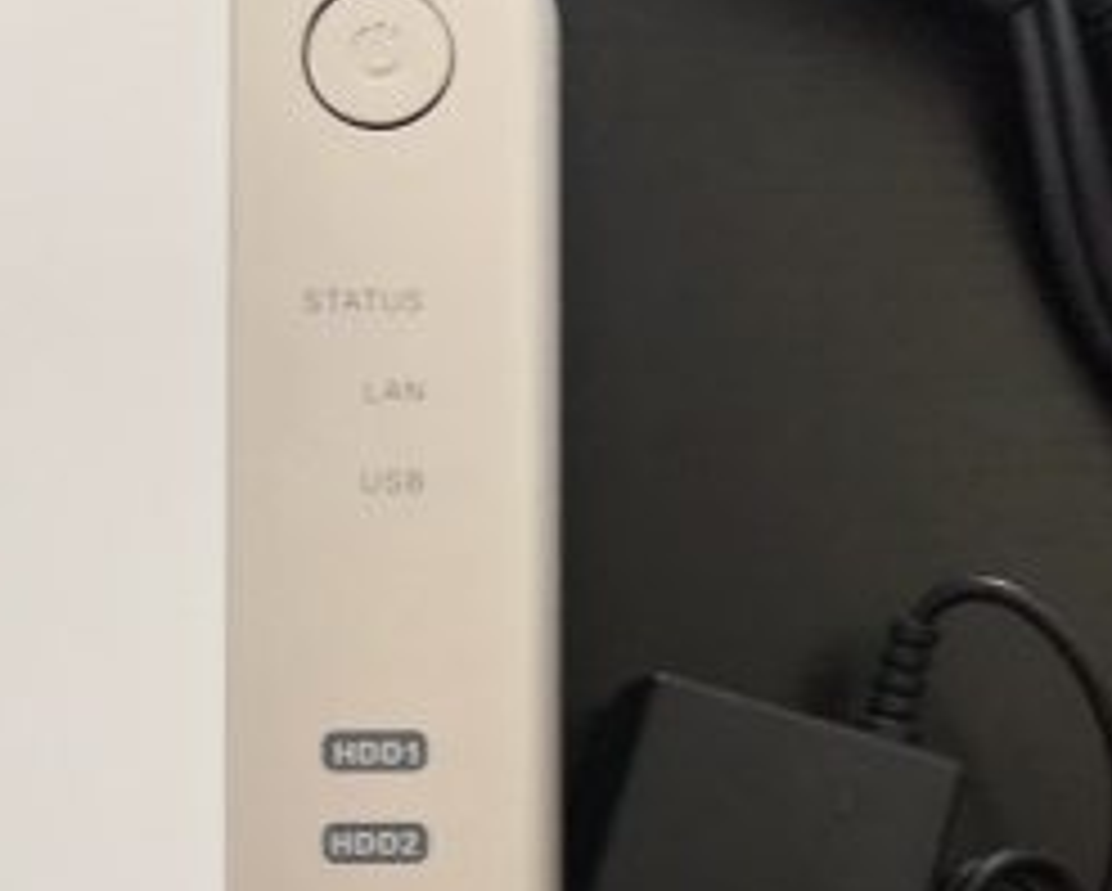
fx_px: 2767
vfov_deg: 17.7
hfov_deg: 21.7
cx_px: -54
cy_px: 968
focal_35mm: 84
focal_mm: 3.99
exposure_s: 1/50
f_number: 1.8
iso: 25
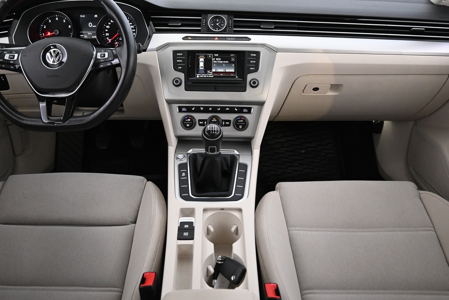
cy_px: 112
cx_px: 217
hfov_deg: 60.3
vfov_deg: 42.0
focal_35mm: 31
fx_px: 387
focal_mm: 16
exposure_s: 1/25
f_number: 3.5
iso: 2200
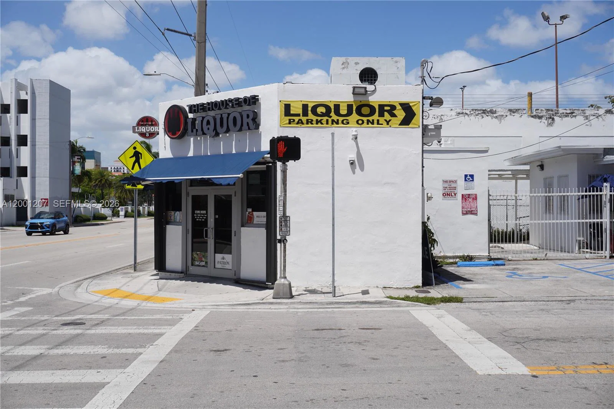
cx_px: 307
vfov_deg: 33.0
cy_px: 204
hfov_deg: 47.9
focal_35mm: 40
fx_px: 691
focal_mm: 27
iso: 50
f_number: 9
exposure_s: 1/200
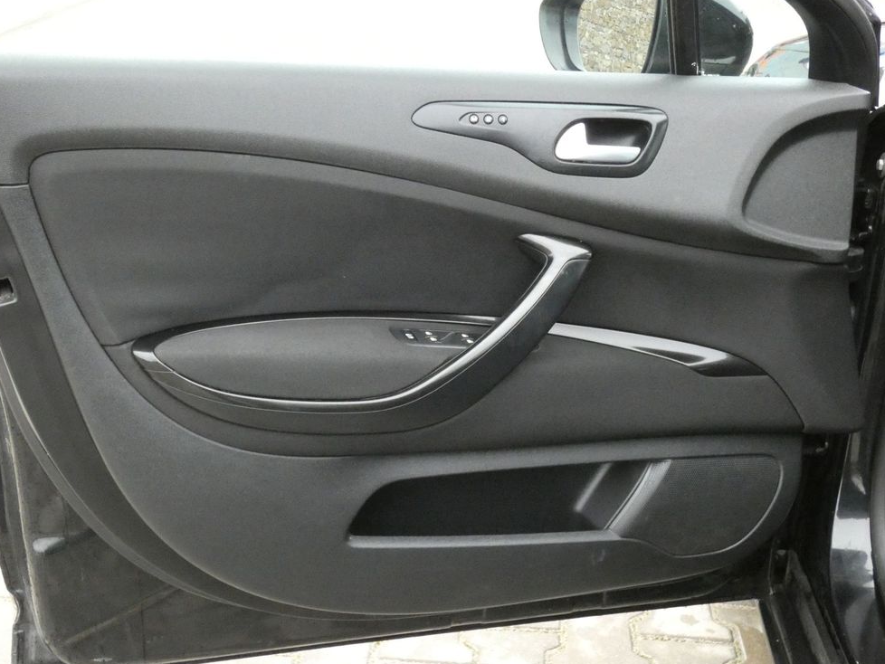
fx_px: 1151
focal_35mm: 45
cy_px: 322
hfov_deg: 42.1
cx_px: 423
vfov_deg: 32.2
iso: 1600
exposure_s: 1/40
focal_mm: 7.8
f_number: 5.6
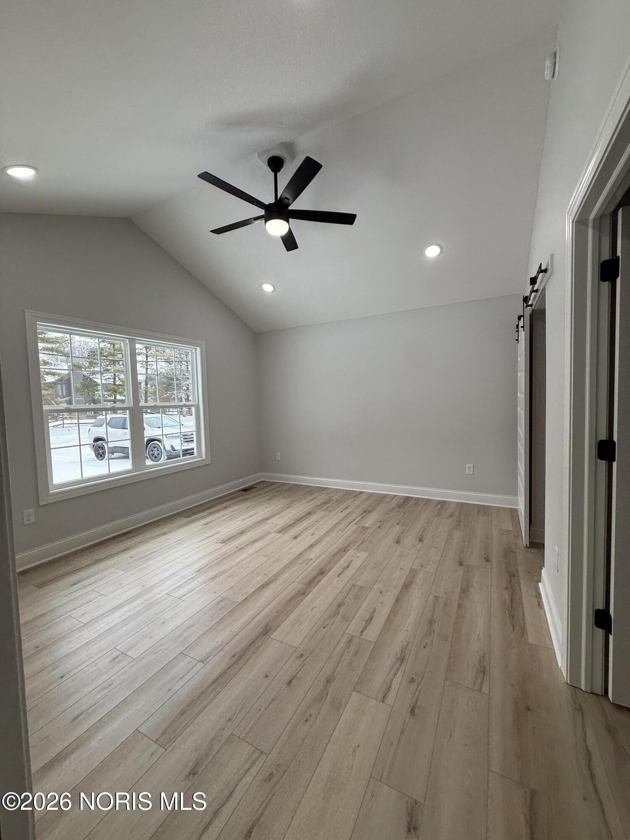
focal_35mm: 14
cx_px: 315
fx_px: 340
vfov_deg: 102.1
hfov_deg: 85.7
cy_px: 420
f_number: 2.2
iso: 64
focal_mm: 2.22
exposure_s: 1/182
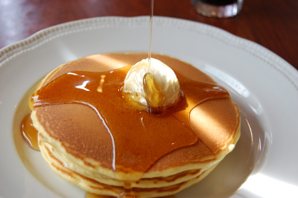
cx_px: 149
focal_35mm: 57
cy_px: 99
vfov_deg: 23.7
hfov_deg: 35.1
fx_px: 471
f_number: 4.8
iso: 400
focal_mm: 38
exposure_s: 1/80
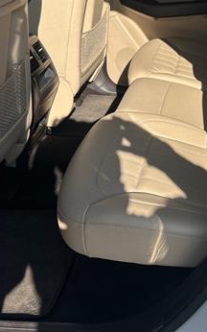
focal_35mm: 51
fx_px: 461
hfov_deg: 24.2
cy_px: 107
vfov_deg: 39.1
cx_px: 206
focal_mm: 5.7
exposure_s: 1/3968
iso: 50
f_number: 1.5
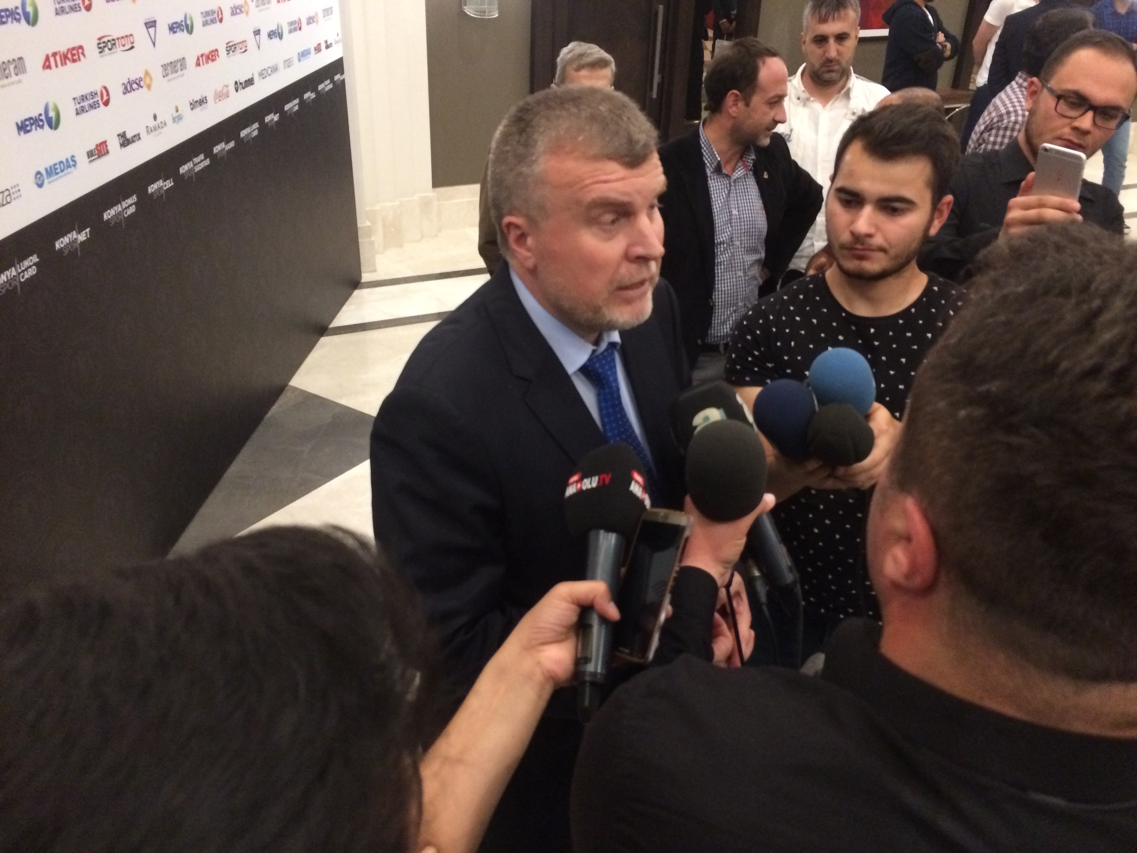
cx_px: 568
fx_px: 953
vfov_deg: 48.2
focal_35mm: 29
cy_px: 426
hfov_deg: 61.7
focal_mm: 4.15
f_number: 2.2
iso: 320
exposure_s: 1/17
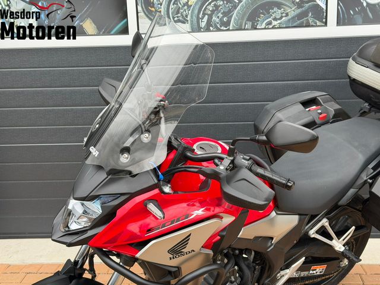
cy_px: 142
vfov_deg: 30.3
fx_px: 527
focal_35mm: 48
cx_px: 190
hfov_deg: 39.7
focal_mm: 6.76
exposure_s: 1/177
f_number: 1.78
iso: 64
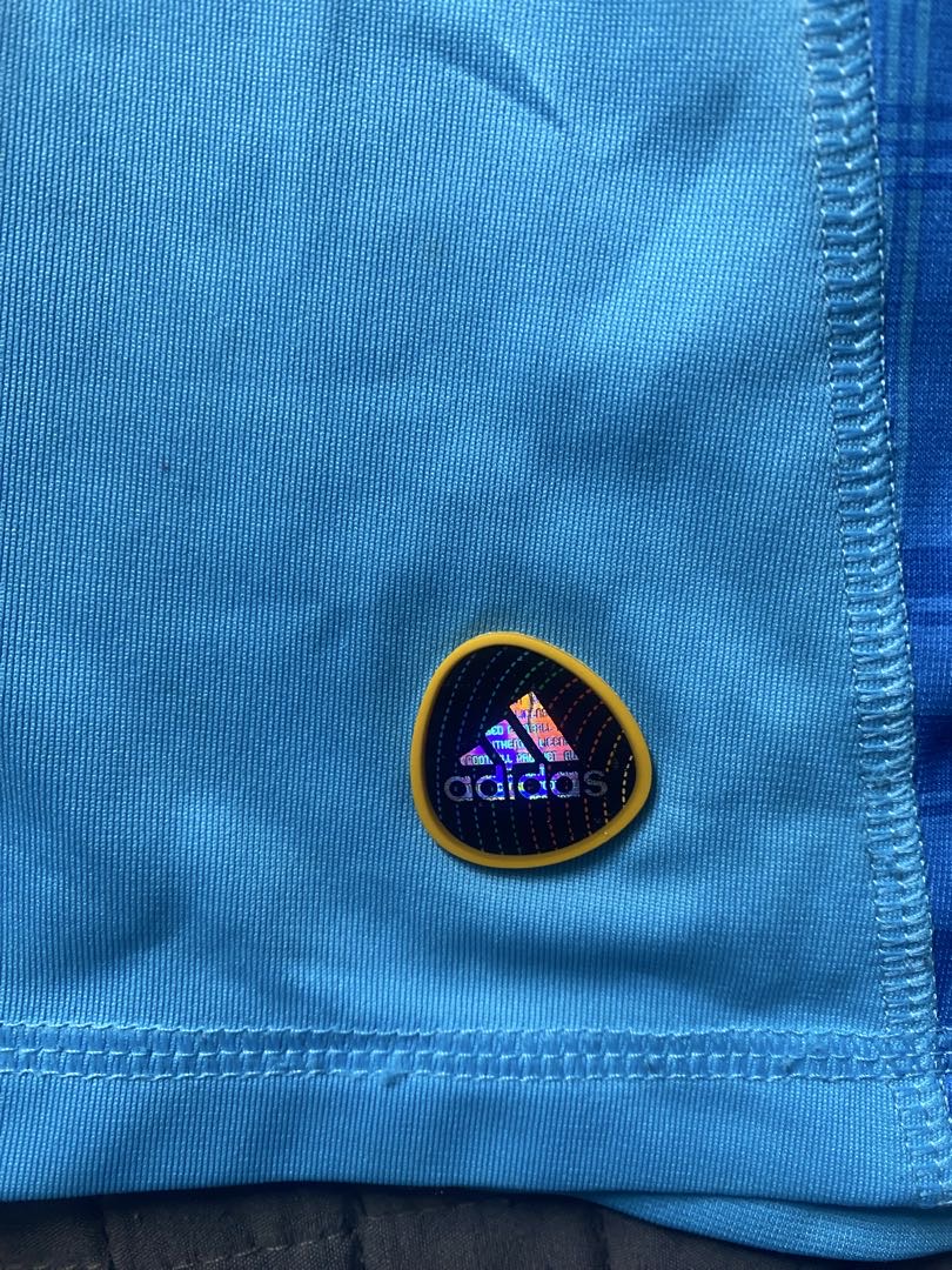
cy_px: 635
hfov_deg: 54.9
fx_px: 917
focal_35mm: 25
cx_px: 476
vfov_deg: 69.4
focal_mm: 4.25
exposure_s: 1/60
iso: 160
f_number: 1.8
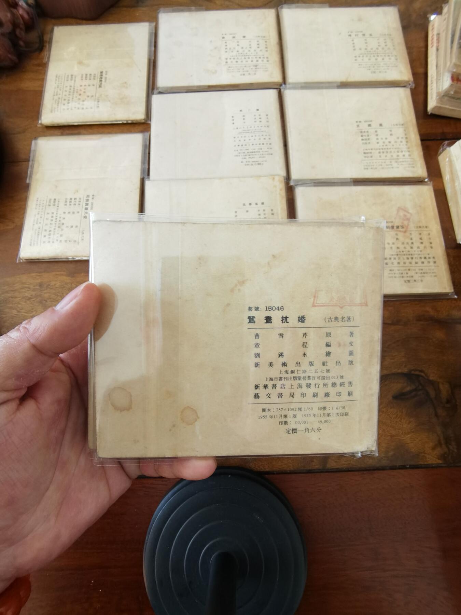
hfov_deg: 74.7
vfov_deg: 91.0
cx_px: 230
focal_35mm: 17
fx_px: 302
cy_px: 308
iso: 160
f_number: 2.2
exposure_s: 1/40
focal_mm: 2.26
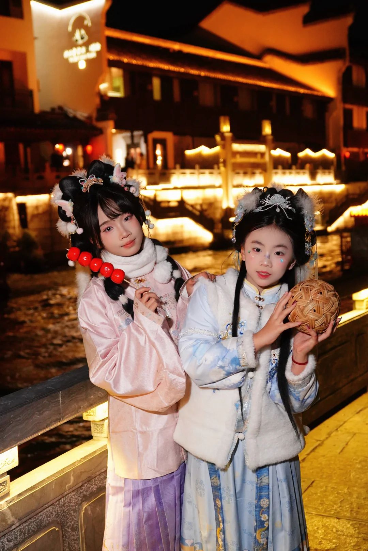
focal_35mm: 46
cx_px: 184
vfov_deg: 42.7
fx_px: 705
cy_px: 276
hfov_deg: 29.3
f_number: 2.8
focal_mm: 31.1
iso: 3200
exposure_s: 1/160
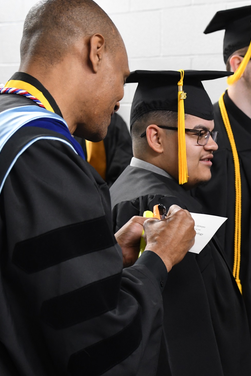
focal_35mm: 100
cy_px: 187
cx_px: 233
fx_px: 1046
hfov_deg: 13.5
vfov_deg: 20.4
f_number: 5
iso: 2000
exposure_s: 1/80
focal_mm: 44
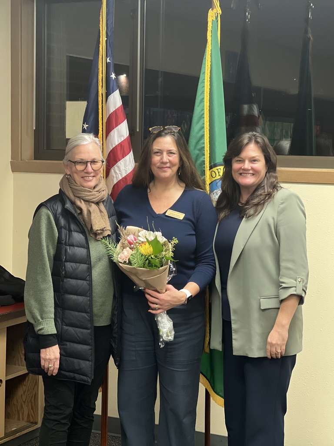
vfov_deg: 25.3
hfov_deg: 19.1
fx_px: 991
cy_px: 223
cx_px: 167
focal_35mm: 77
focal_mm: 9
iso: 250
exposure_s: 1/40
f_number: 2.8
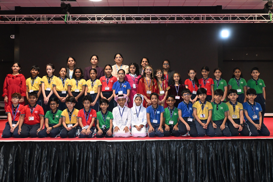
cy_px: 91
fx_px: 313
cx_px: 136
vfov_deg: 32.4
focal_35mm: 41
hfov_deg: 47.2
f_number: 7.1
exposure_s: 1/100
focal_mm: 27.5
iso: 3200
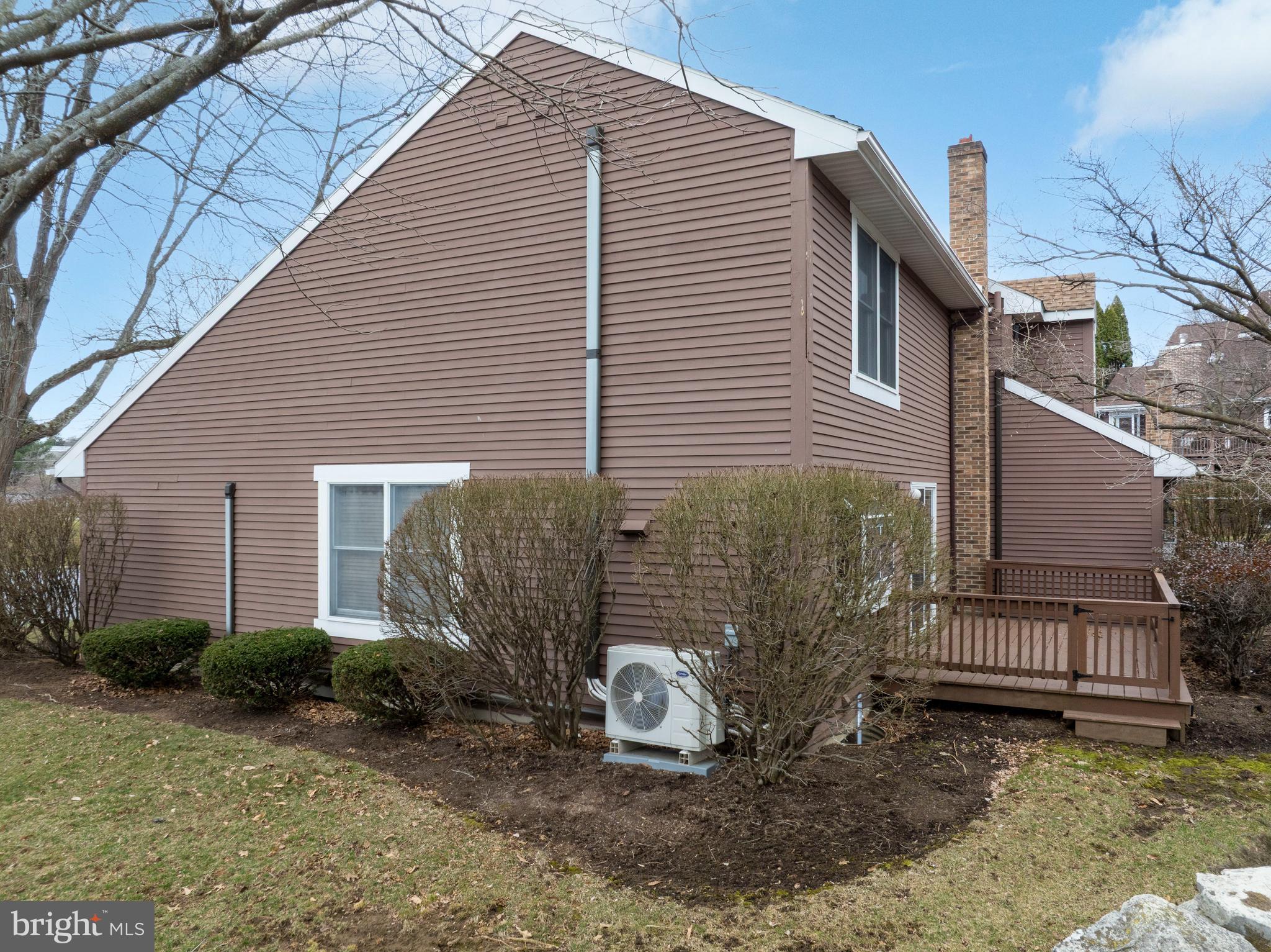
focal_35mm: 24
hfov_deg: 71.6
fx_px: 881
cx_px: 636
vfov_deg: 56.8
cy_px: 476
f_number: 7.1
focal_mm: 12.29
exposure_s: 1/160
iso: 100
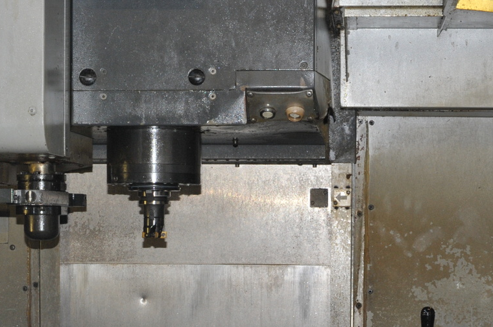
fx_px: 1491
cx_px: 316
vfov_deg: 12.3
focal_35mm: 109
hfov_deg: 18.7
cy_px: 350
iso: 1600
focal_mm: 50
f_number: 16
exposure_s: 1/40
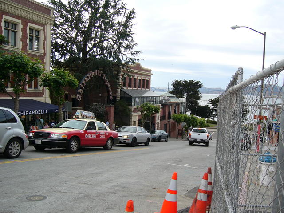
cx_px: 142
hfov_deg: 52.6
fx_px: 287
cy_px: 106
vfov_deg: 40.7
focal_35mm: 35
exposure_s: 1/50
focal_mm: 5.8
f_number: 8
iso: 50
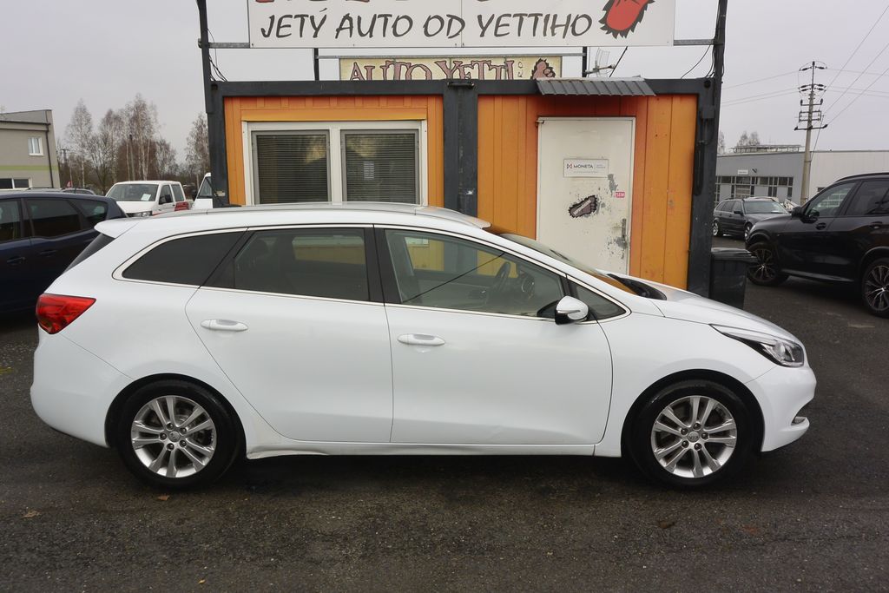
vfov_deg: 47.9
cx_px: 444
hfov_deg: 67.4
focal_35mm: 27
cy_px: 296
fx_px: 667
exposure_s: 1/250
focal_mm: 10
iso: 160
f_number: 6.3
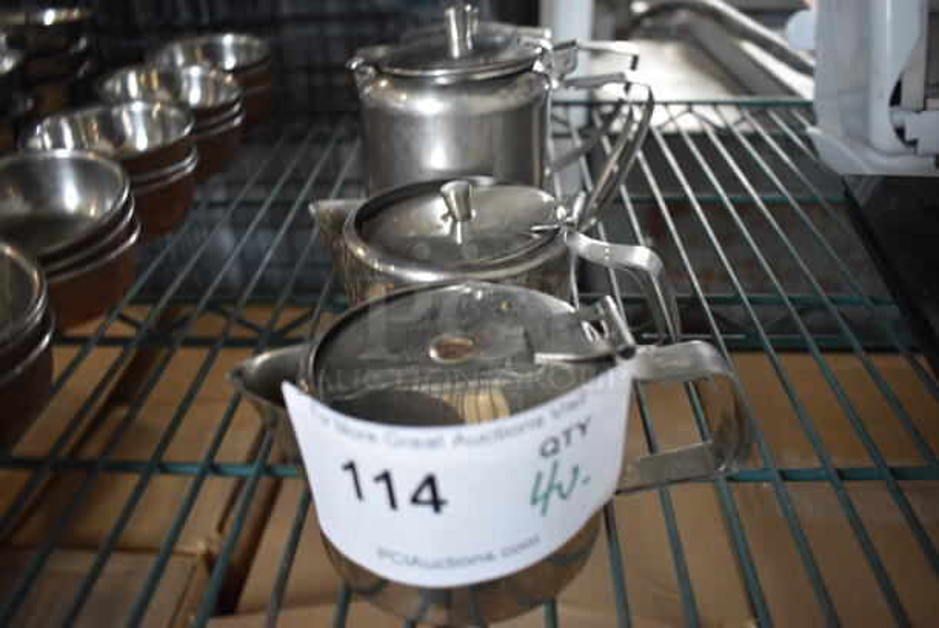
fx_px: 783
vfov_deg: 43.7
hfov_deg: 61.9
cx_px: 470
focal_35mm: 30
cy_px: 314
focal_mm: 20
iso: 800
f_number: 3.5
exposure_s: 1/125
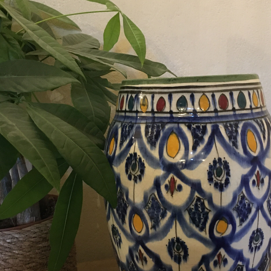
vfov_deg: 39.9
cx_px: 159
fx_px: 372
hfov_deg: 39.9
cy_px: 156
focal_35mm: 42
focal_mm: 4.15
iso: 500
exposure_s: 1/17
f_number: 2.2
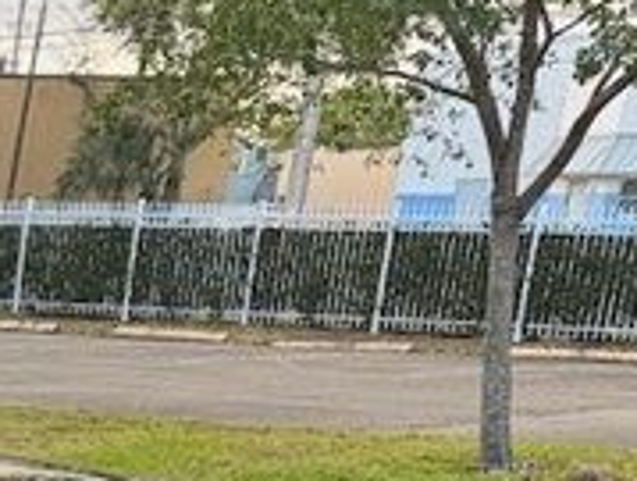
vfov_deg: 9.4
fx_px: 2526
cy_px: 1243
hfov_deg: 11.9
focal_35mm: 137
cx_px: -833
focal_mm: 6.76
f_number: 1.78
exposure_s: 1/319
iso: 80
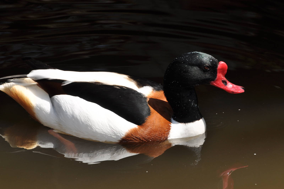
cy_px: 94
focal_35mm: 405
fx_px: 3191
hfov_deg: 5.1
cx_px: 142
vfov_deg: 3.4
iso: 200
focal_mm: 270
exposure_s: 1/200
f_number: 10
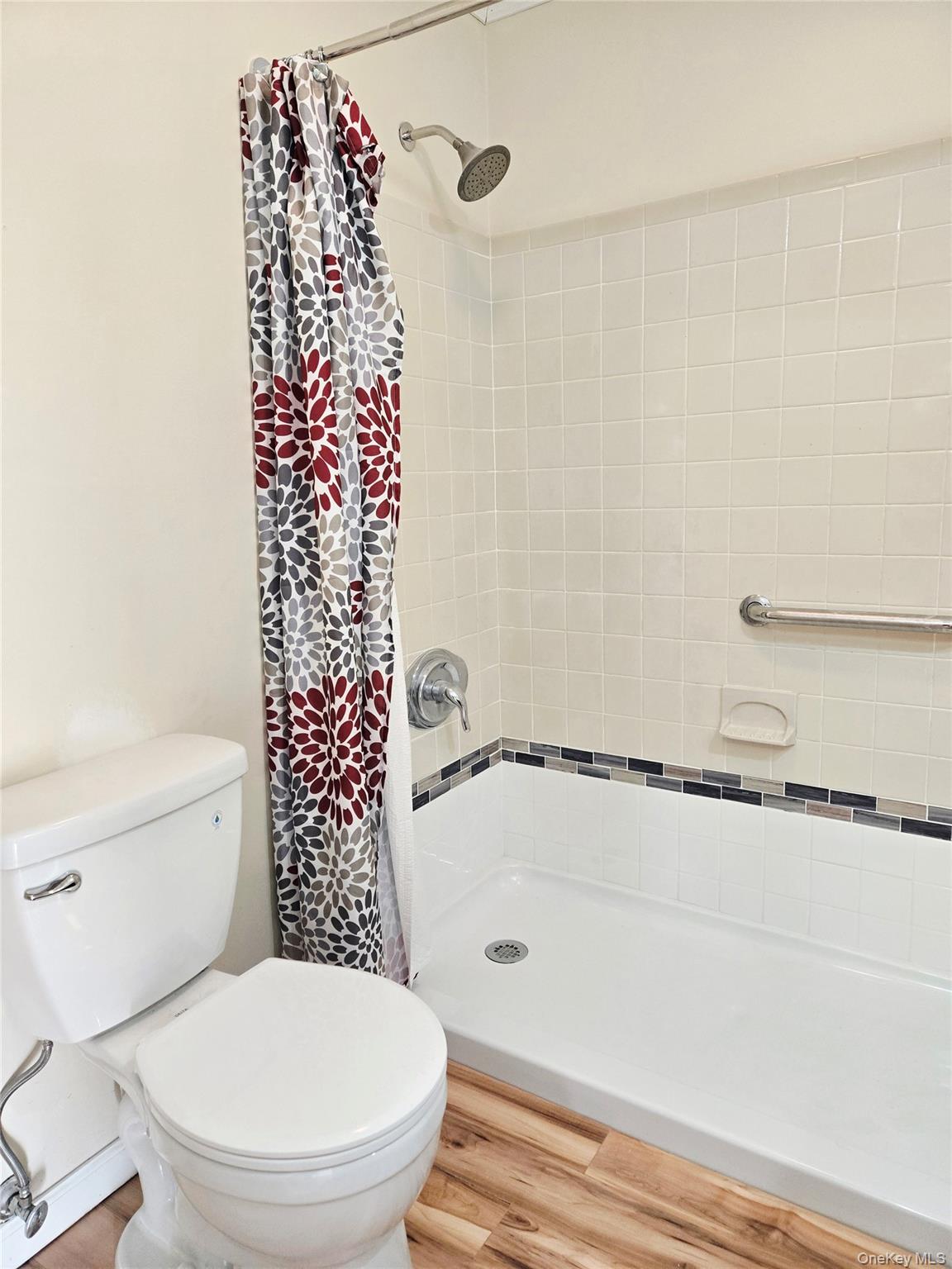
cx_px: 476
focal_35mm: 23
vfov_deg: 73.9
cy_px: 634
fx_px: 843
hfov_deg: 58.9
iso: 400
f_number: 1.8
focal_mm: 5.4
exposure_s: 1/120
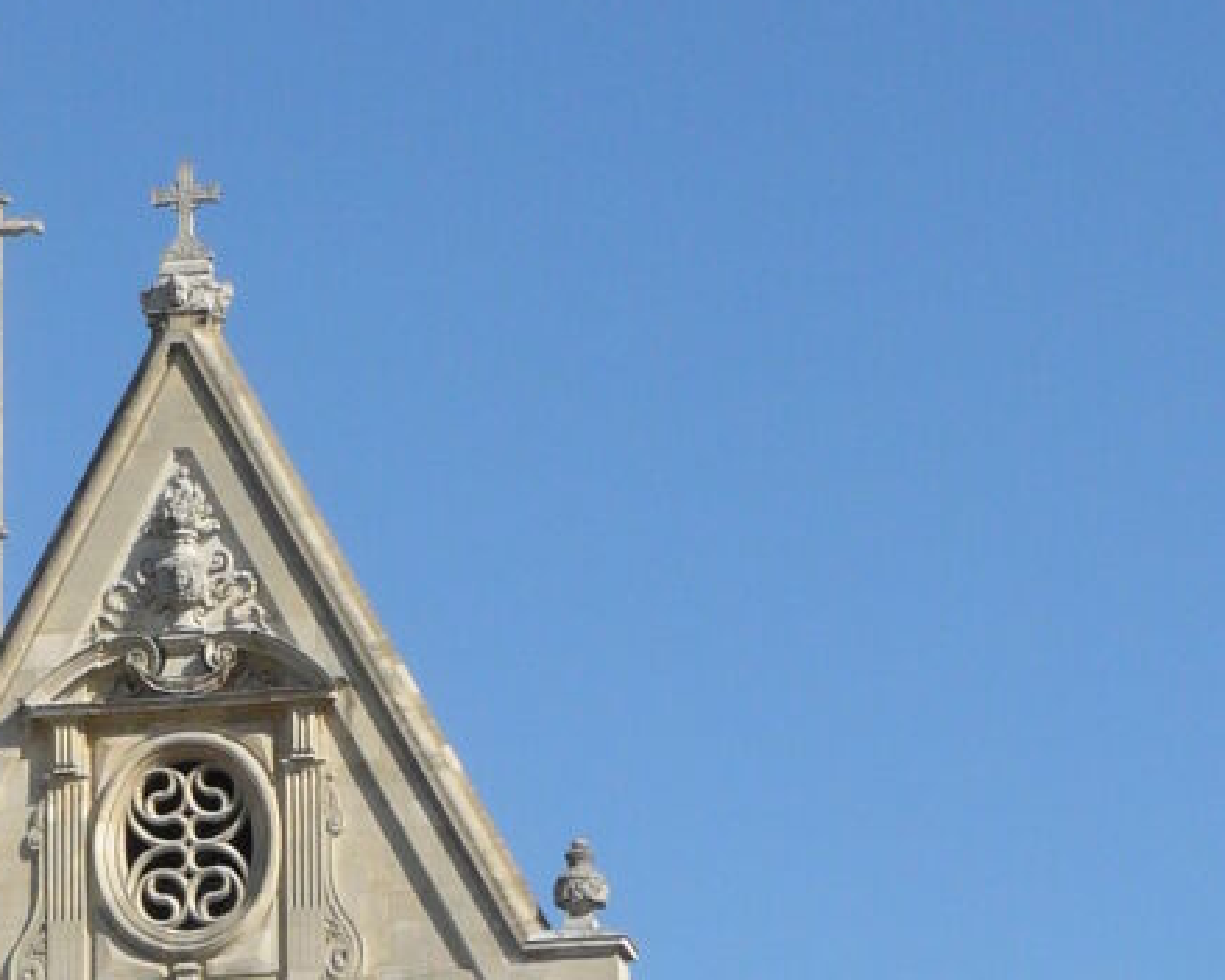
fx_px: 7431
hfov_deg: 9.4
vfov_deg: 7.5
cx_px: 193
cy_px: 1027
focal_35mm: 205
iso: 100
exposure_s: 1/250
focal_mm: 10.7
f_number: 8
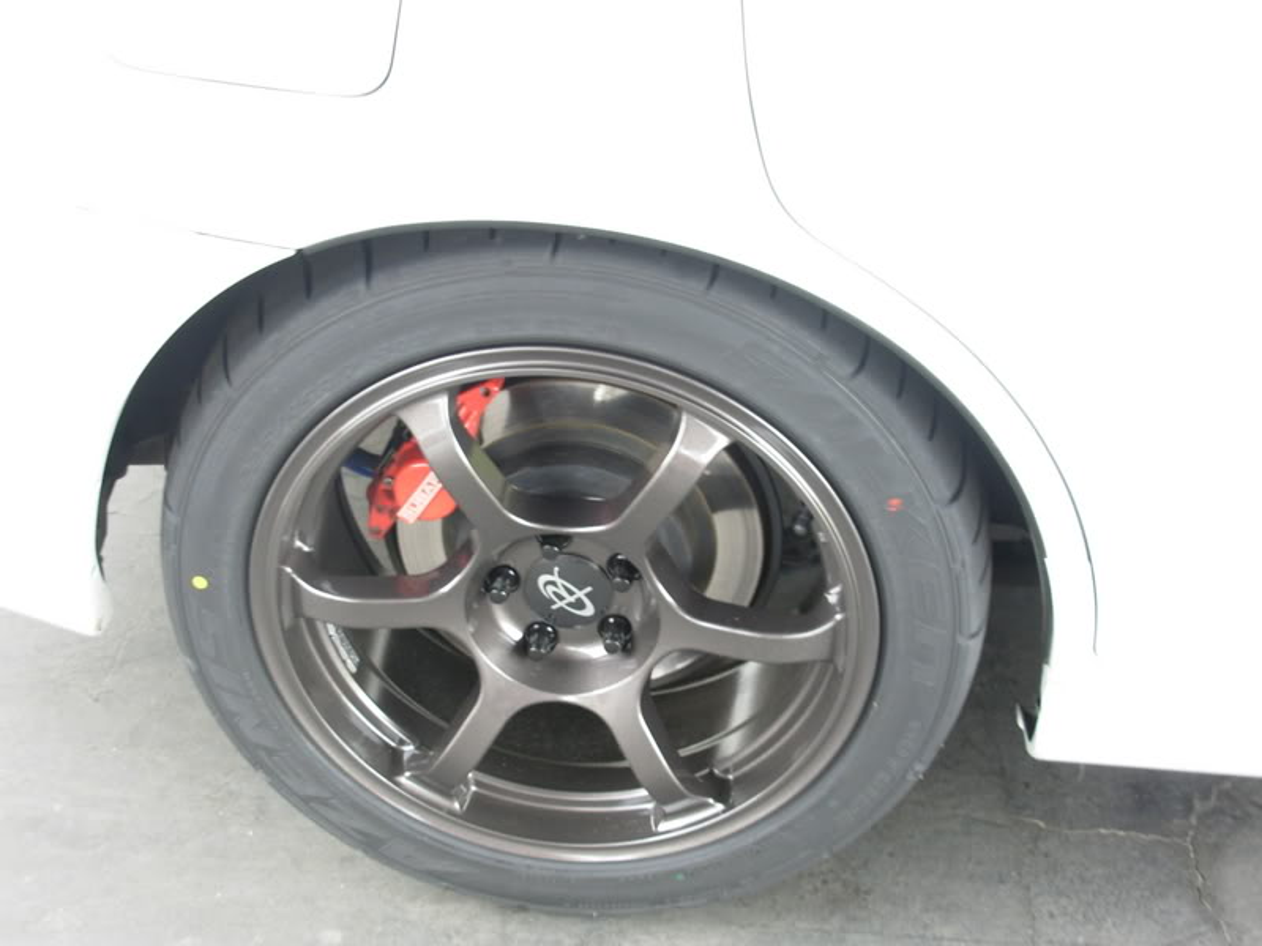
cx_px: 631
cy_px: 473
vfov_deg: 22.9
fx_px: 2333
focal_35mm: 64
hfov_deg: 30.3
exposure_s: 1/13.5
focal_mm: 10.5
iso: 50
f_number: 3.4
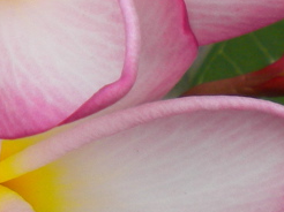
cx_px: -46
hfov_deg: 11.4
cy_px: -54
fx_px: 1402
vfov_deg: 8.6
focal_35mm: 171
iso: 80
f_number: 4.6
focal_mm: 6.3
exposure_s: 1/230
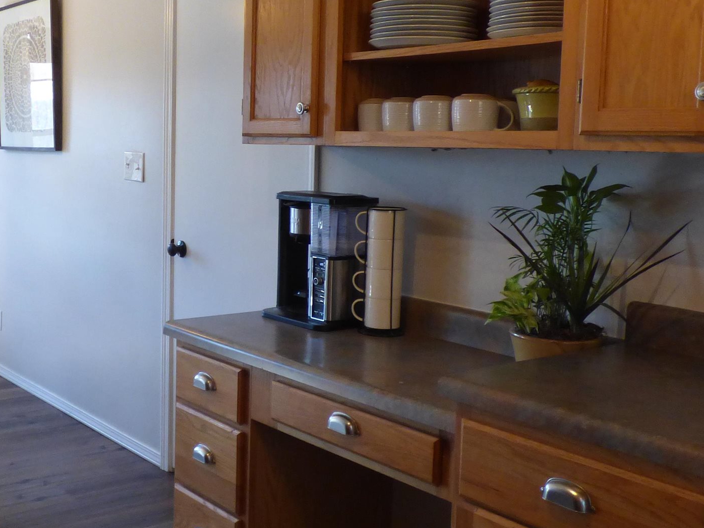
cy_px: 241
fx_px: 895
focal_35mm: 44
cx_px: 208
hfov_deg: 42.1
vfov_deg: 32.9
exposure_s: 1/60
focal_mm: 3.58
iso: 250
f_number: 2.8
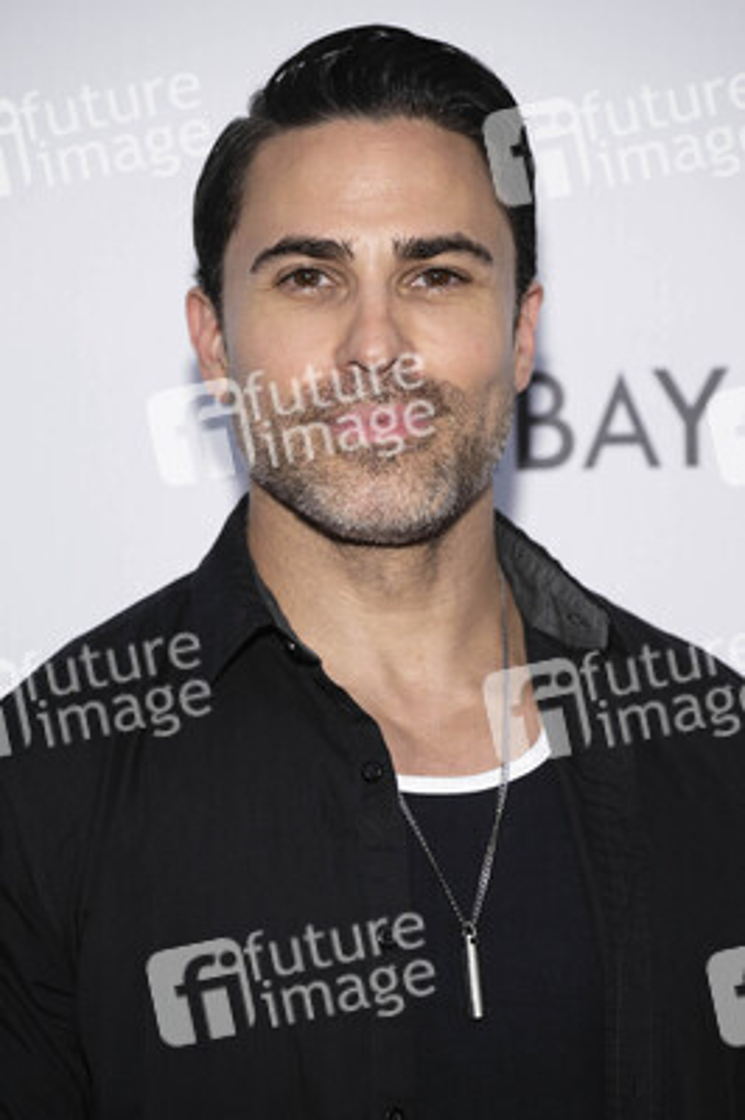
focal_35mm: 120
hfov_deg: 11.4
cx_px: 372
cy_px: 560
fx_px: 3731
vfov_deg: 17.1
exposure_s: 1/200
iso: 800
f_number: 5.6
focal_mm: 120
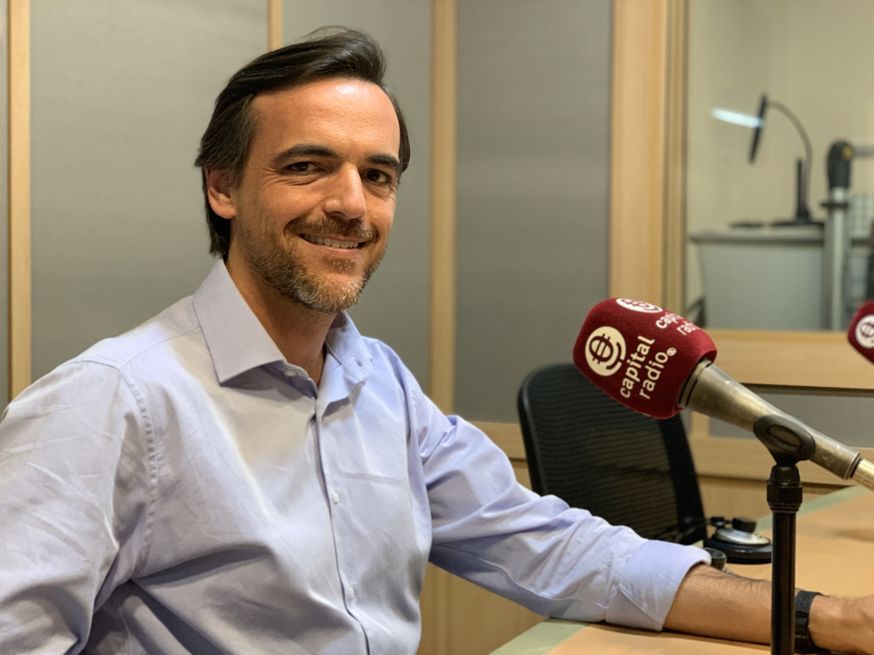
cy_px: 328
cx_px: 437
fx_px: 1313
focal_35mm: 52
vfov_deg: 28.0
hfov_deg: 36.8
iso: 320
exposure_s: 1/50
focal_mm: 6
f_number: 2.4
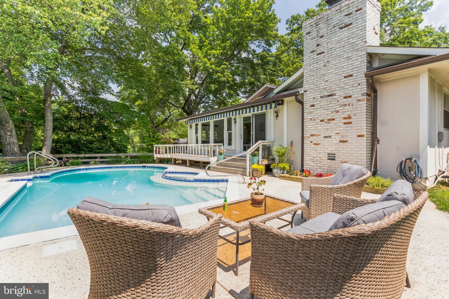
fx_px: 212
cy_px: 150
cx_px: 224
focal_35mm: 17
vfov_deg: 70.4
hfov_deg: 93.3
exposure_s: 1/125
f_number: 10
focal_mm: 17
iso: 200
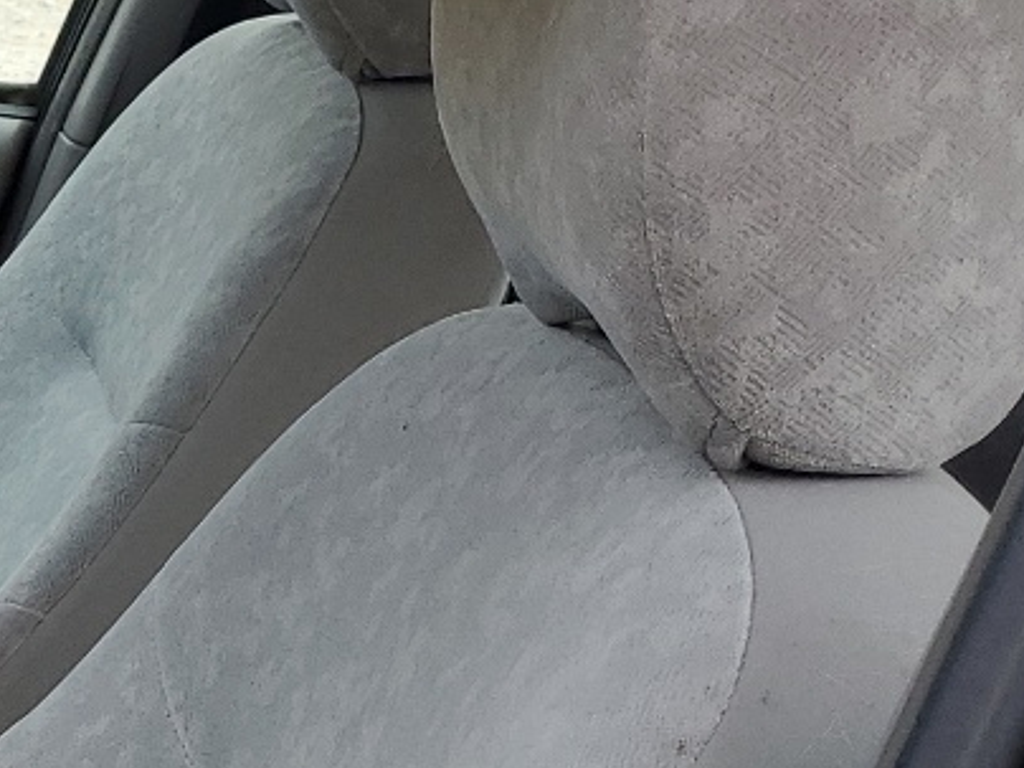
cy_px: 1072
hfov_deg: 16.0
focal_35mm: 103
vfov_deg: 13.7
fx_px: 3047
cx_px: -854
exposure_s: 1/500
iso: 50
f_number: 1.5
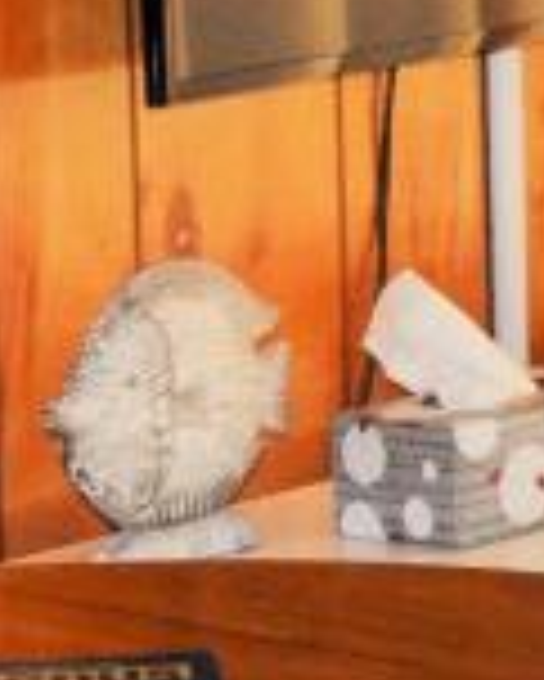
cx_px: 1445
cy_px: -36
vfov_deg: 6.9
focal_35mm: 280
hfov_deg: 5.3
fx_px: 5629
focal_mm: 26
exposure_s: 1/60
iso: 900
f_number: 4.2
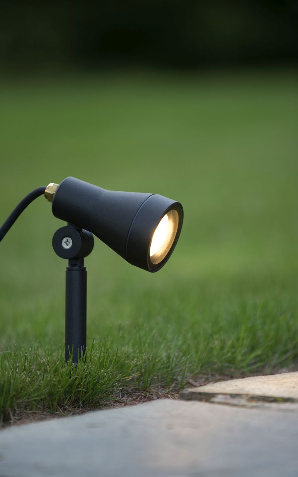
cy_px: 240
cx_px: 140
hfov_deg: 6.4
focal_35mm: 205
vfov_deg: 10.2
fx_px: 2664
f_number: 3.5
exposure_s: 1/200
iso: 200
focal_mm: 200
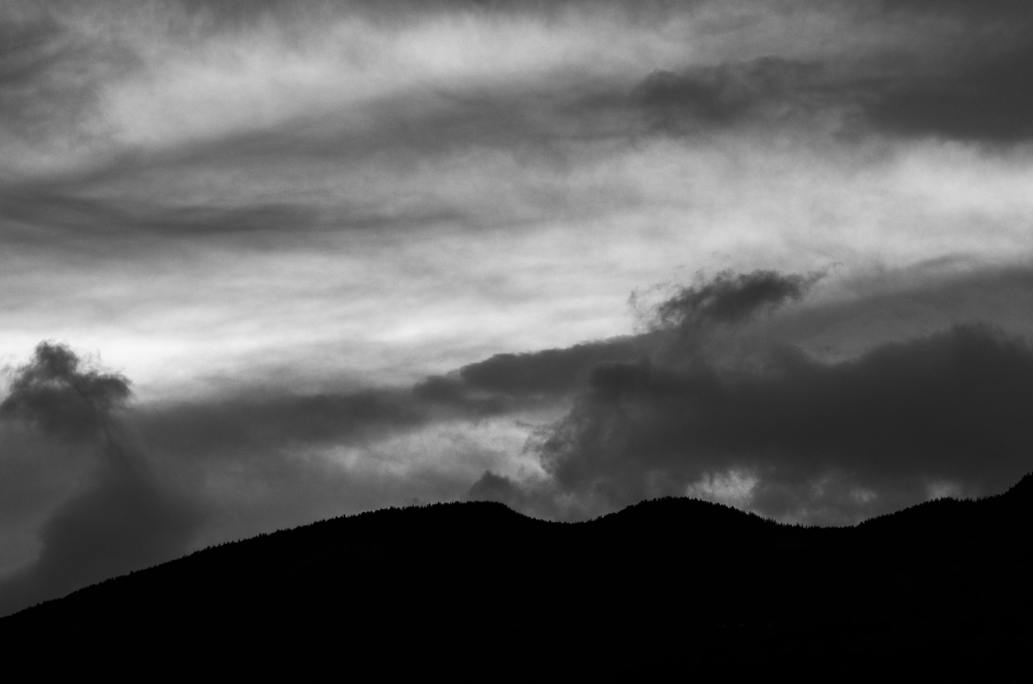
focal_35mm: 105
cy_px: 342
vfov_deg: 13.0
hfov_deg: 19.5
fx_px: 3006
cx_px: 516
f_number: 5.6
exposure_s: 1/125
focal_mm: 70
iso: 400
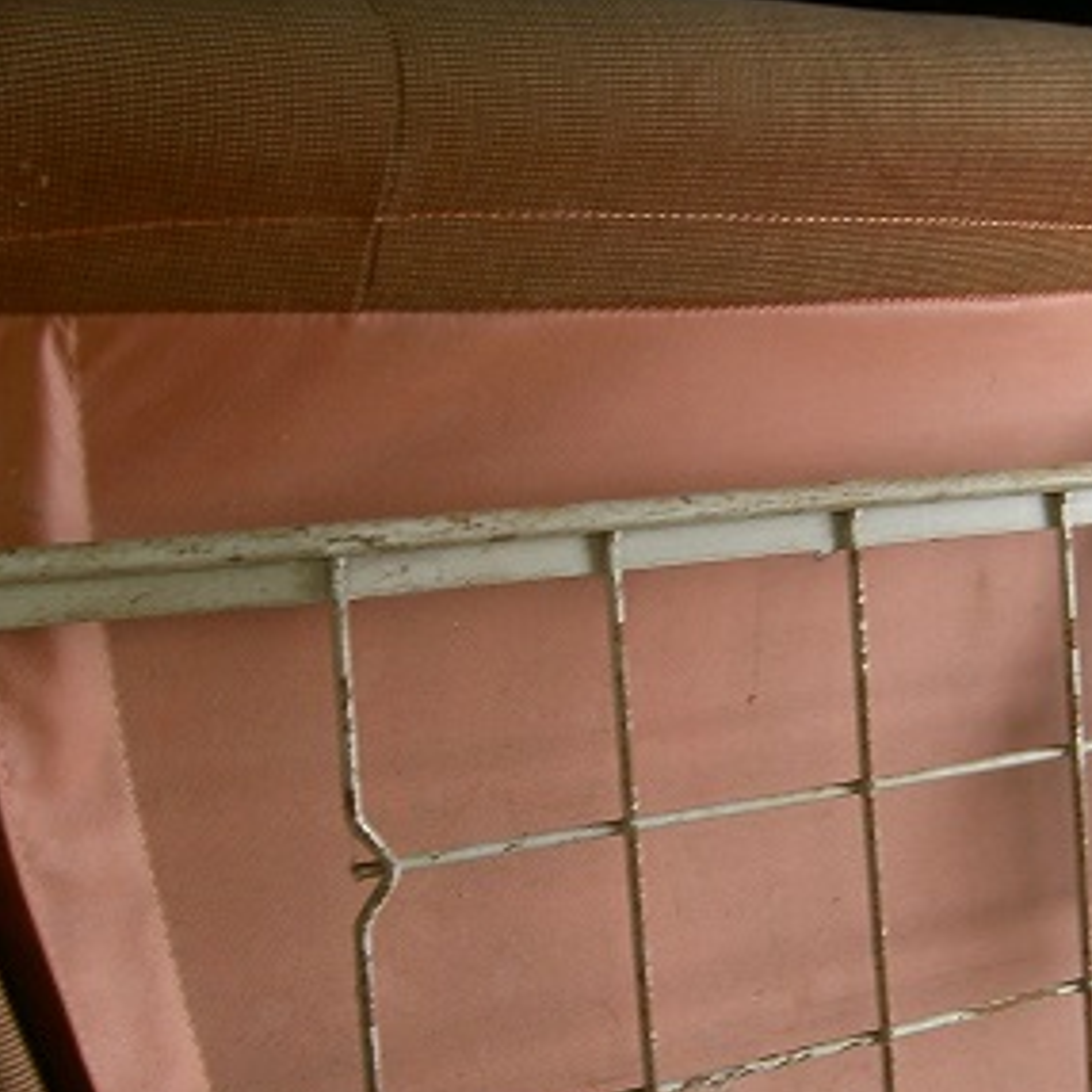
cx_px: 918
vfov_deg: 23.2
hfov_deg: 22.9
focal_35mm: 74
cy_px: 800
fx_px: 2641
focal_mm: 8
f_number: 2.8
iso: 100
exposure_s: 1/8
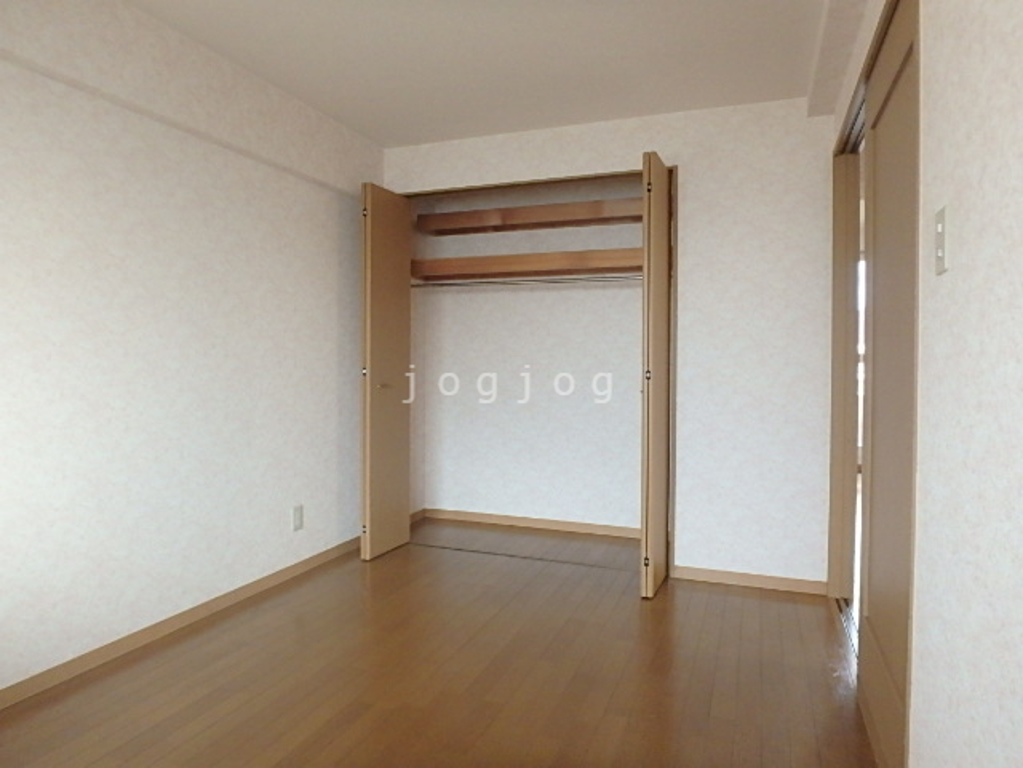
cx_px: 512
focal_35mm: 21
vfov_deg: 63.4
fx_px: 621
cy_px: 384
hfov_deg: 79.0
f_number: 3.5
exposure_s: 1/20
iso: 800
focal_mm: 3.7
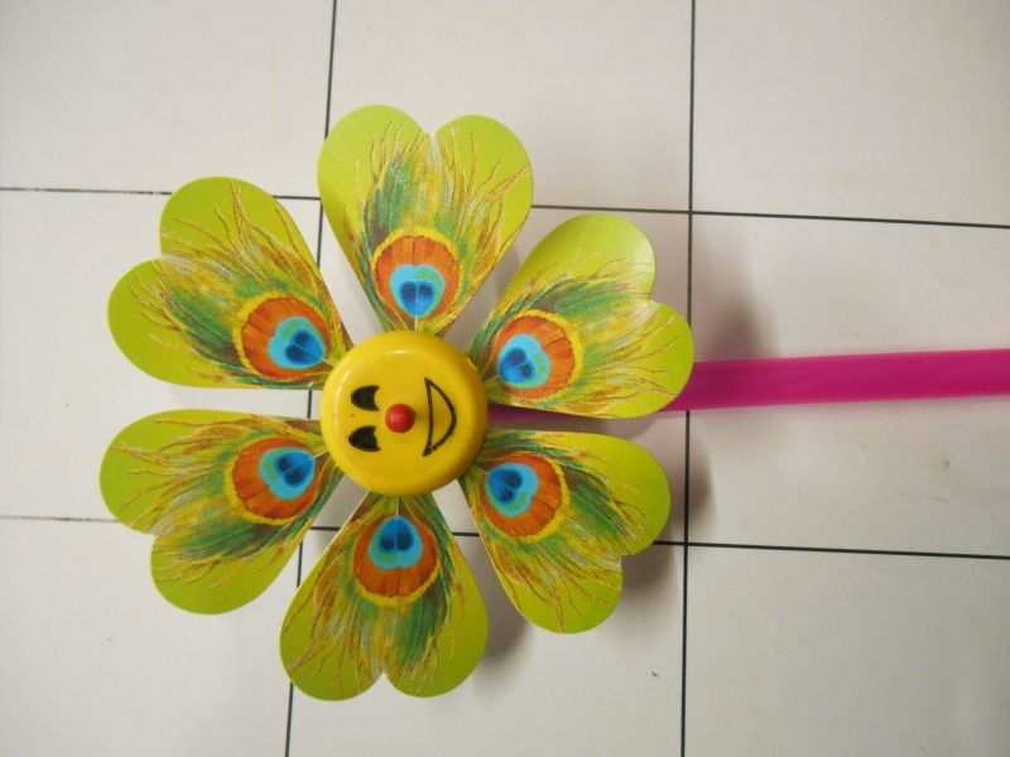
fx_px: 759
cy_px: 378
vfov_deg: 53.1
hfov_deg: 67.3
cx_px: 505
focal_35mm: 26
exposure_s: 1/13
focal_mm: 4.7
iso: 400
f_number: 3.4
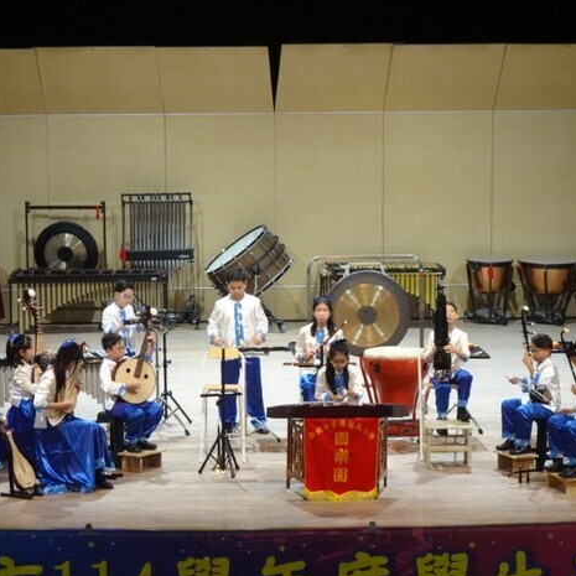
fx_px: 1977
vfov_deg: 16.6
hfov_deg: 16.6
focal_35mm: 105
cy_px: 338
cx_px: 274
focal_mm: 10.86
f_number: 4.5
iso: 800
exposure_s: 1/40
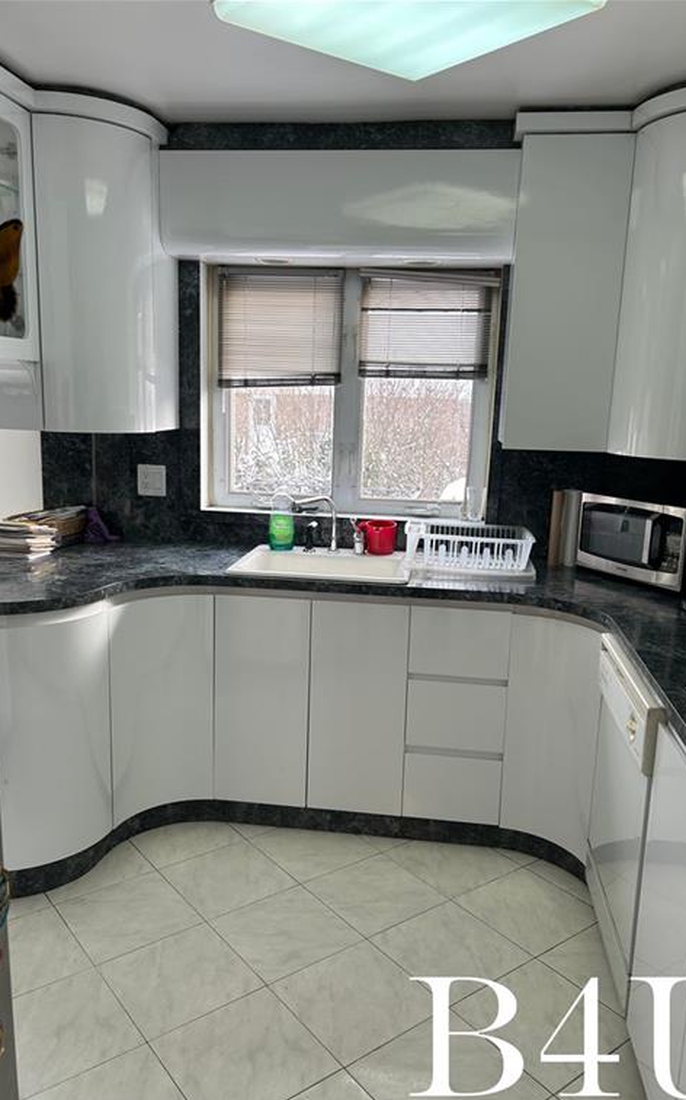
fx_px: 838
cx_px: 346
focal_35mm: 28
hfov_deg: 44.5
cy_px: 557
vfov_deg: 66.5
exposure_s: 1/120
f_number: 1.5
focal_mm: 5.7
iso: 40
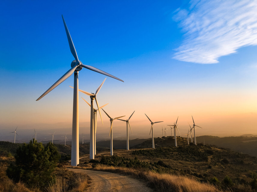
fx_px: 208
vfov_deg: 49.7
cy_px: 96
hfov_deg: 63.4
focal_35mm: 28
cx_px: 128
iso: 20
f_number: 1.8
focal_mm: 4
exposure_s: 1/1500
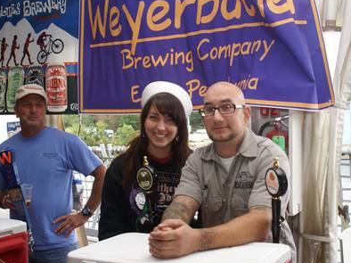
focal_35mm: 44
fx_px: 446
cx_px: 202
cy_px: 123
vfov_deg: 32.8
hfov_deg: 42.8
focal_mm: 24
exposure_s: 1/60
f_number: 8
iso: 400
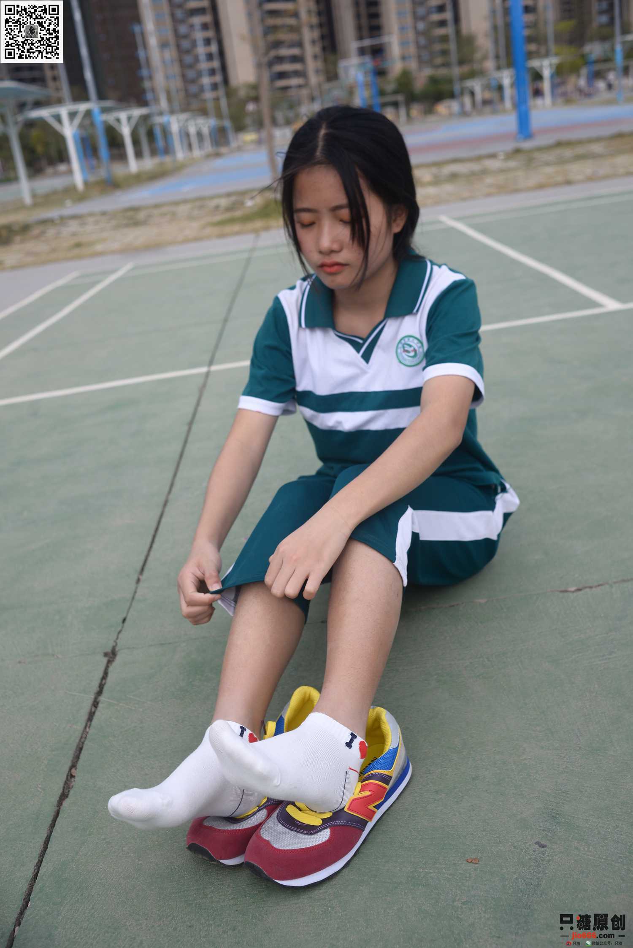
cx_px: 316
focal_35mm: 35
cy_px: 474
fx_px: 922
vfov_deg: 54.4
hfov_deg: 37.9
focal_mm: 35
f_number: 6.3
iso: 160
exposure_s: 1/800
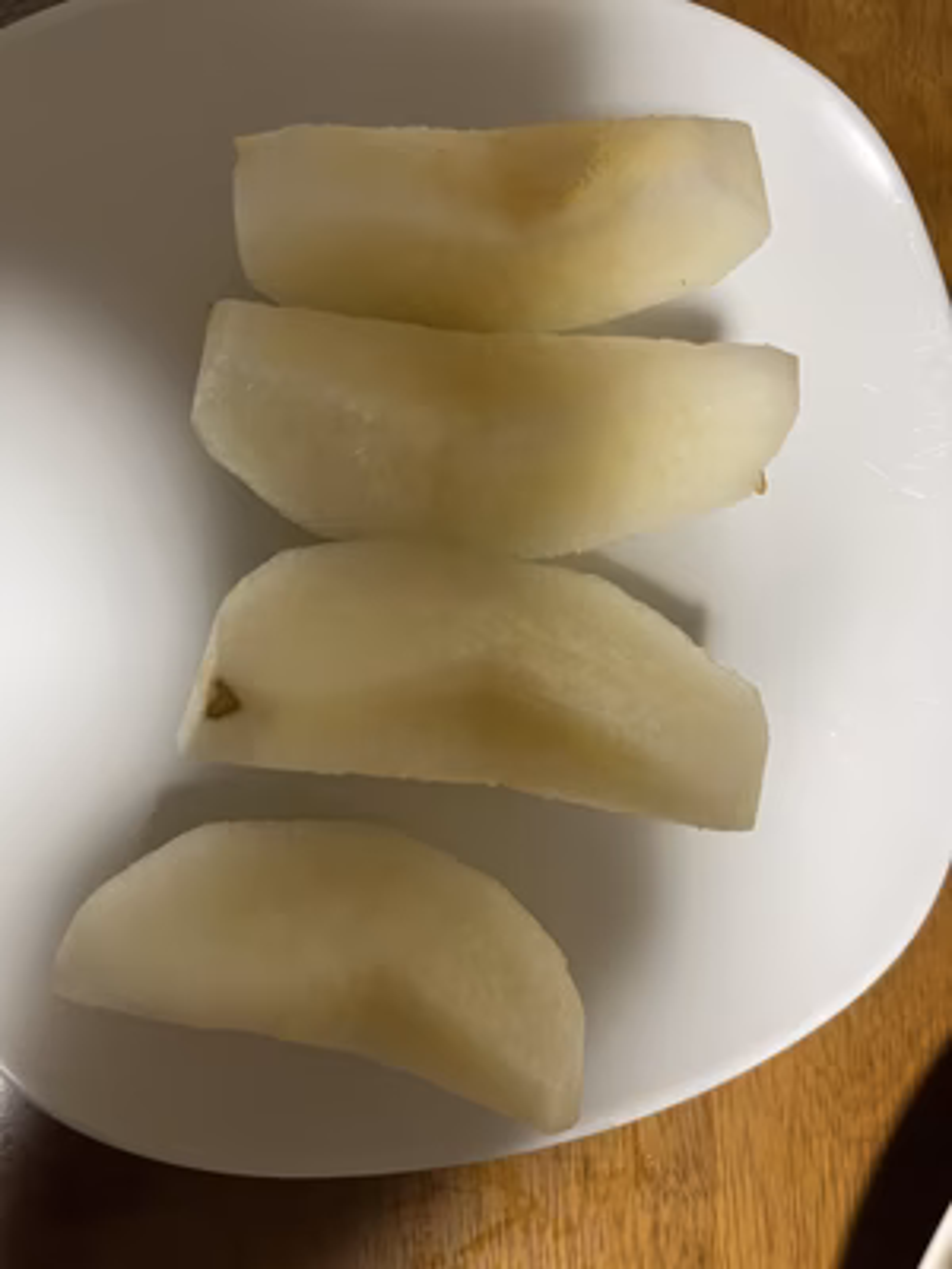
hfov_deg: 53.1
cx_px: 476
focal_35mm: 26
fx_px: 953
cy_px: 634
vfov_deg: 67.3
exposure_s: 1/55
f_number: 1.6
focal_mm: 5.1
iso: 200
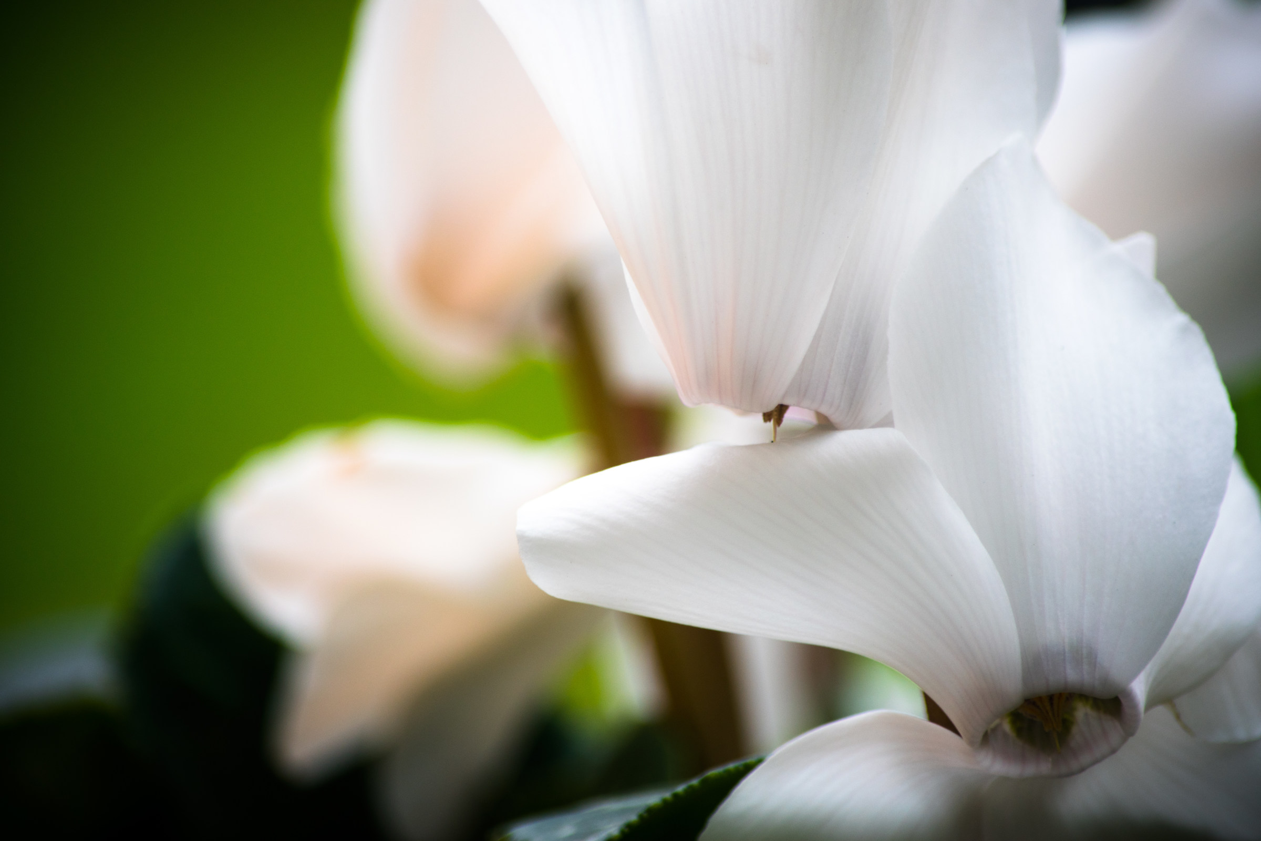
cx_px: 630
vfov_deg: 3.8
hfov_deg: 5.7
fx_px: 12609
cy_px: 420
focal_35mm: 360
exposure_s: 1/50
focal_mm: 240
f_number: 5.6
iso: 100
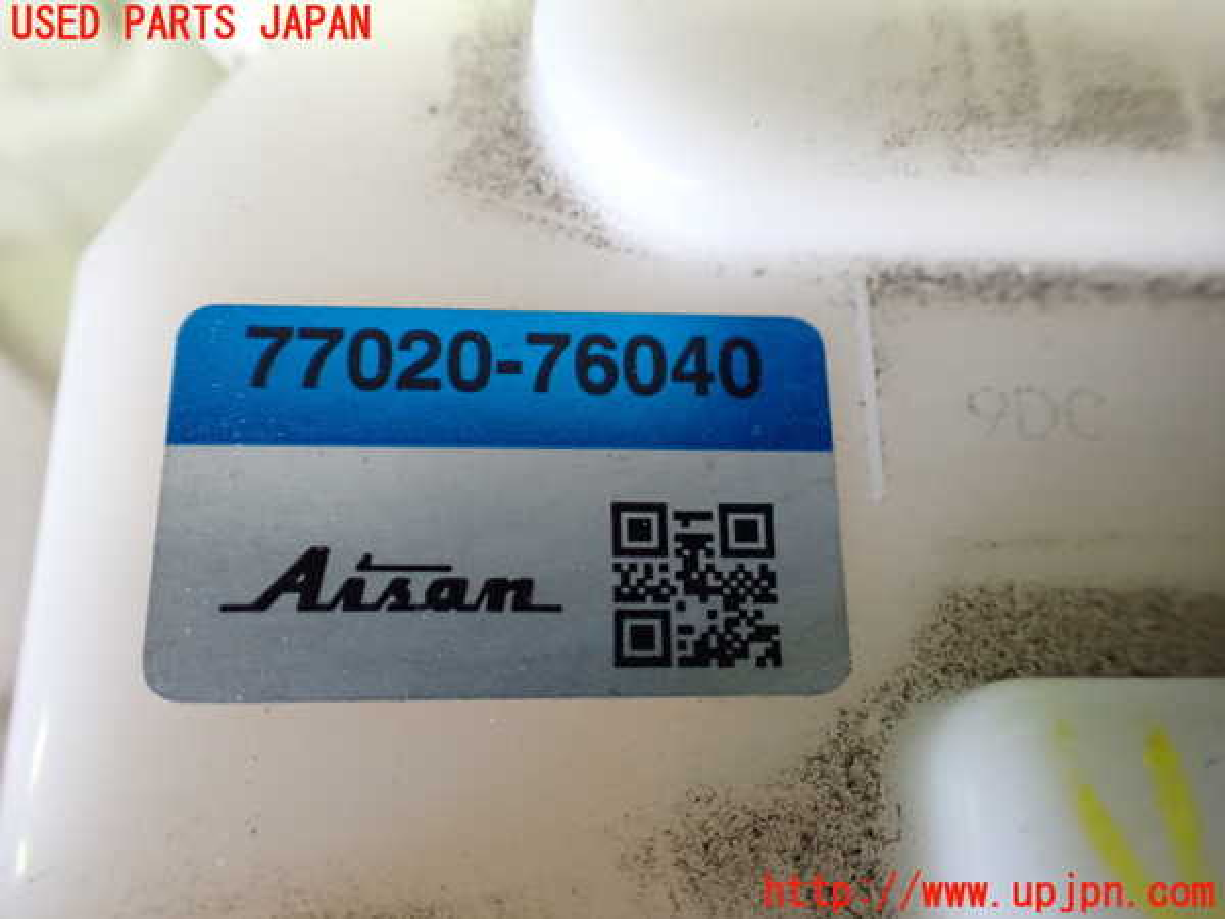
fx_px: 1062
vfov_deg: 46.8
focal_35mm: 30
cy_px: 460
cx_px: 612
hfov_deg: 60.0
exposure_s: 1/50
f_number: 2.3
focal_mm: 5.4
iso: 800
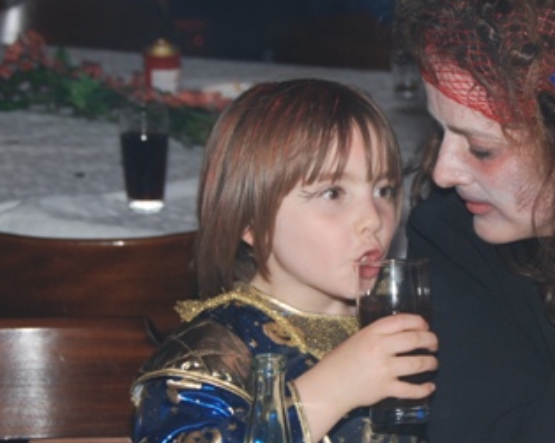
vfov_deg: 10.7
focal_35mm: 144
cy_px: 268
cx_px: 490
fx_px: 2365
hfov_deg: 13.3
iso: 200
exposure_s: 1/60
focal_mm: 50
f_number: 4.8
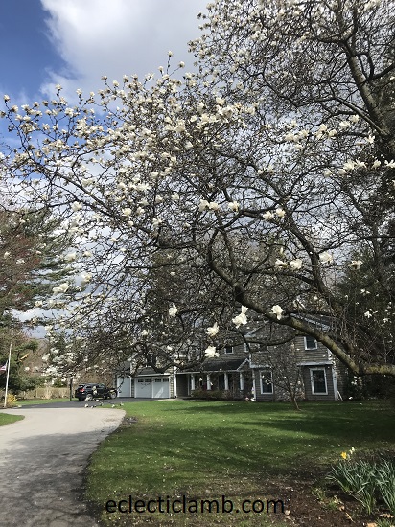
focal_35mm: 28
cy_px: 264
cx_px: 198
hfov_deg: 49.7
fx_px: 426
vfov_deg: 63.5
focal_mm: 3.99
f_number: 1.8
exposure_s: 1/2037
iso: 20
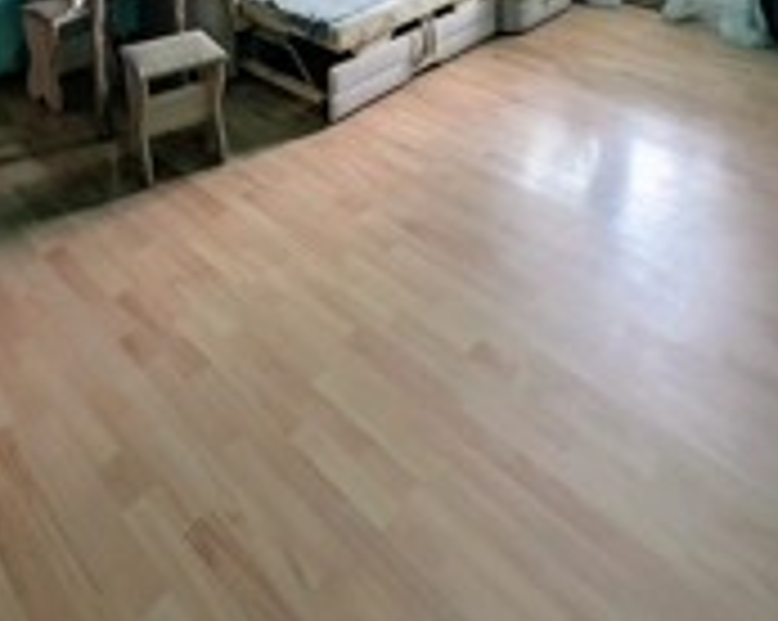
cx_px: 346
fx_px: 621
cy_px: -135
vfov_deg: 38.3
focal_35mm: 27
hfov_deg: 64.0
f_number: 1.95
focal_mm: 2.23
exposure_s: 1/23.8
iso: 56
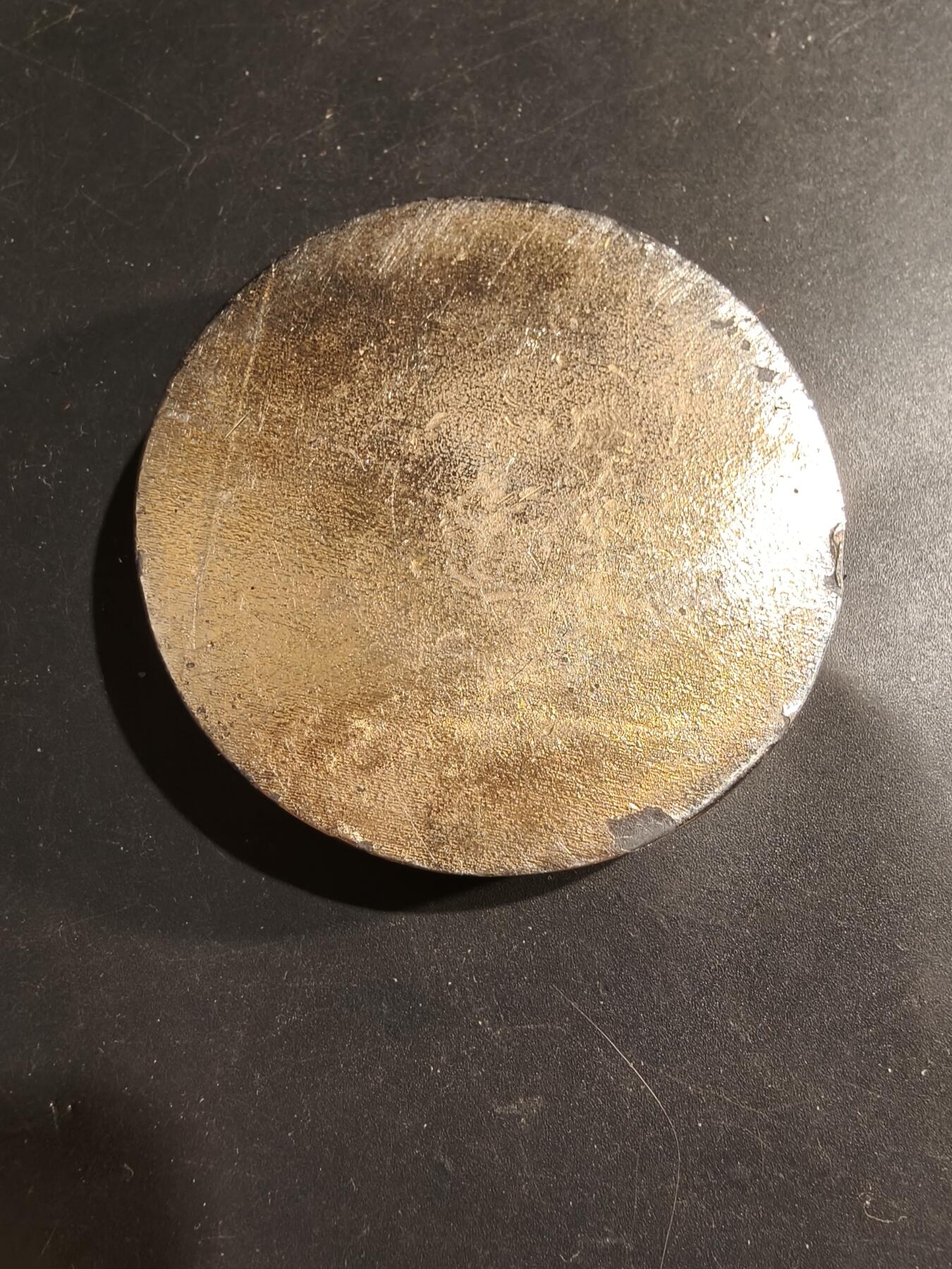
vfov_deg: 73.9
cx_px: 476
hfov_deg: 58.9
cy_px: 634
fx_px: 843
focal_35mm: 23
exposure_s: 1/78.7
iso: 160
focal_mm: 2.32
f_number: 2
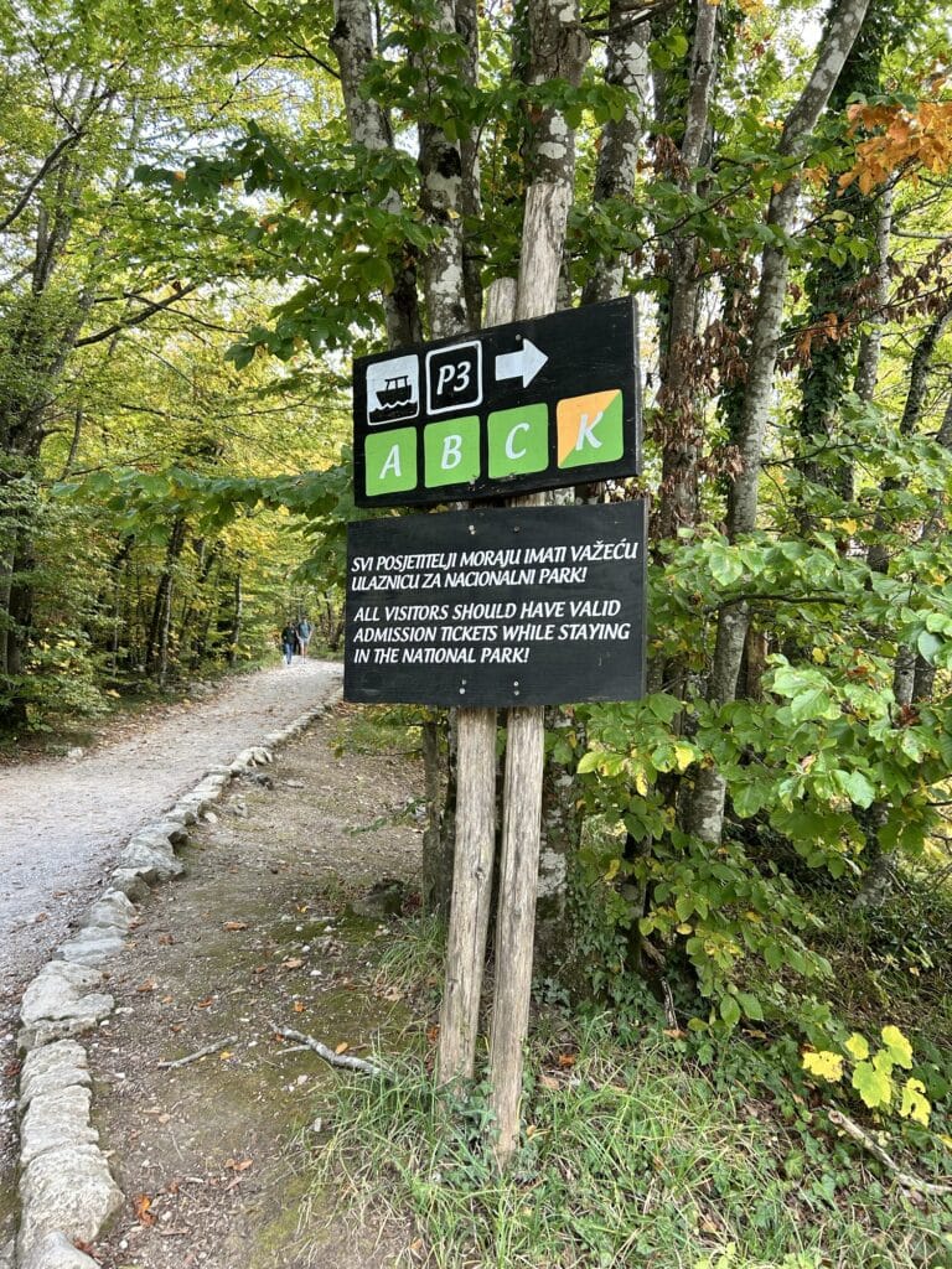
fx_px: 953
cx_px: 476
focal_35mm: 26
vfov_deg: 67.3
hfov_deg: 53.1
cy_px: 634
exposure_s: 1/121
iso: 50
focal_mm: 5.7
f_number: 1.5
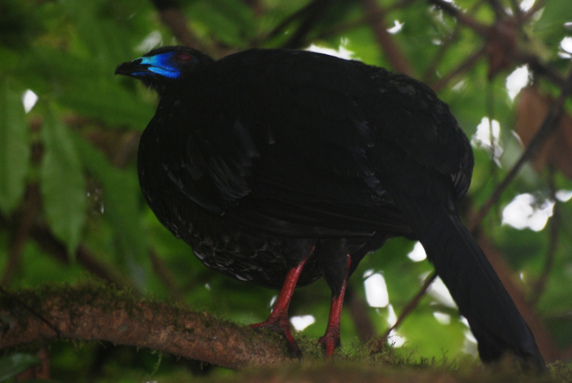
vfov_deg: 3.1
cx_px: 301
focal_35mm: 442
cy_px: 196
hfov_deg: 4.7
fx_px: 7032
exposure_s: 1/60
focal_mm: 270
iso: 400
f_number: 5.6
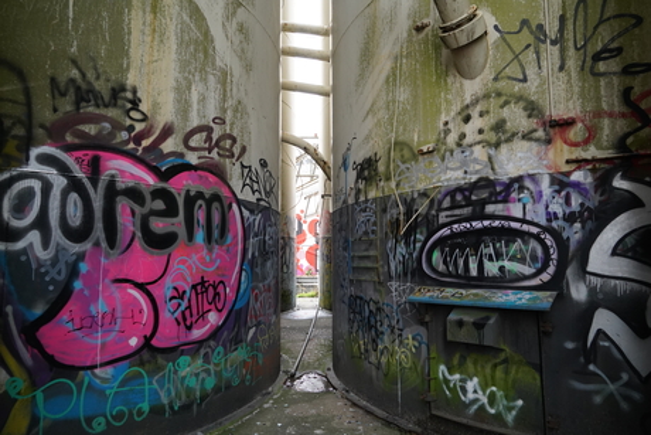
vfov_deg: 53.2
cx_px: 326
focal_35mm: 24
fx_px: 434
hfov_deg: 73.7
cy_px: 218
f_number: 6.3
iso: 2500
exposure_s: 1/60
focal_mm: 24
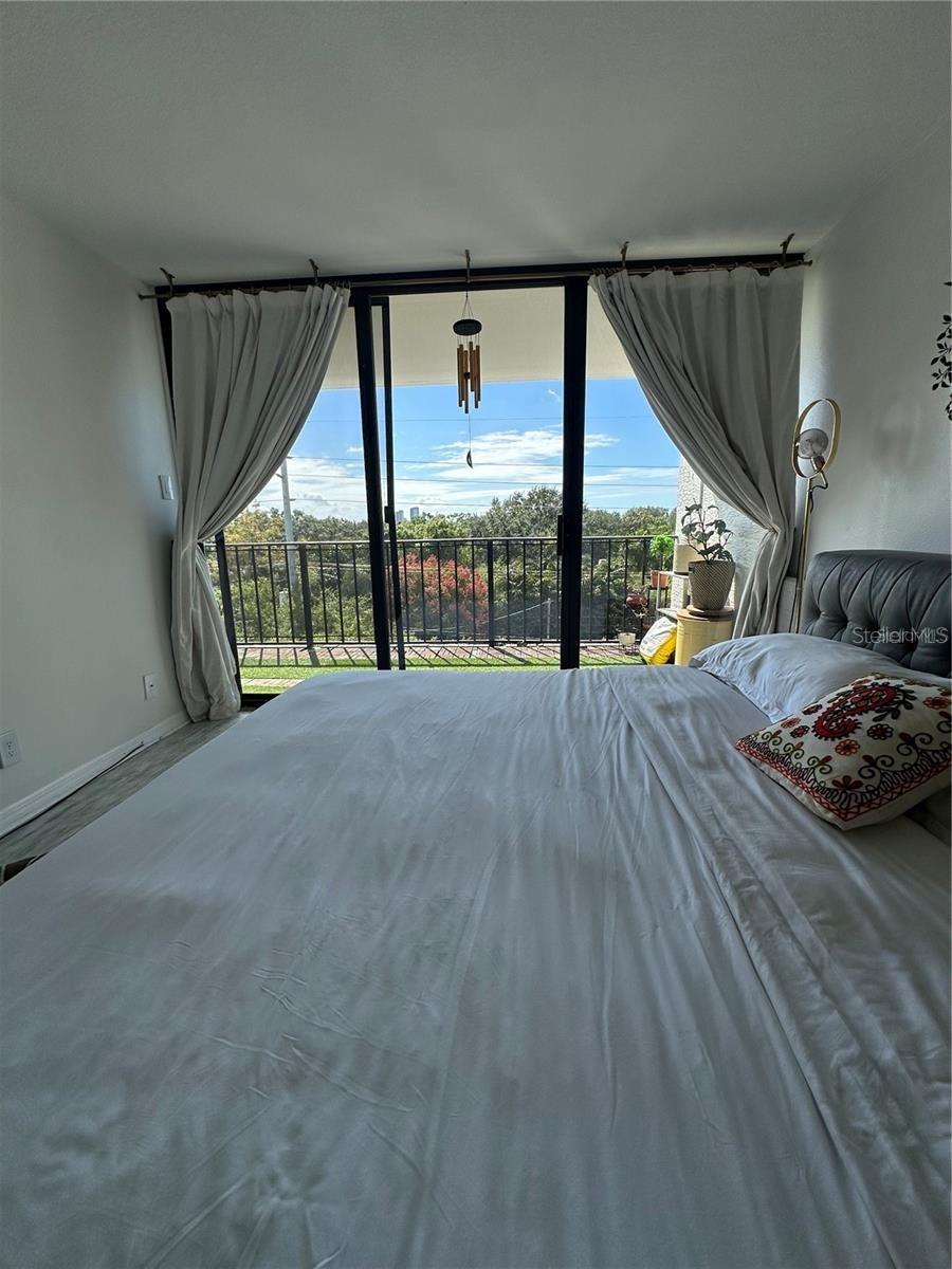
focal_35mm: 14
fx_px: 513
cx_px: 476
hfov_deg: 85.7
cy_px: 634
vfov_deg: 102.1
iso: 40
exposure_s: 1/1171
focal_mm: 2.22
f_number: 2.2
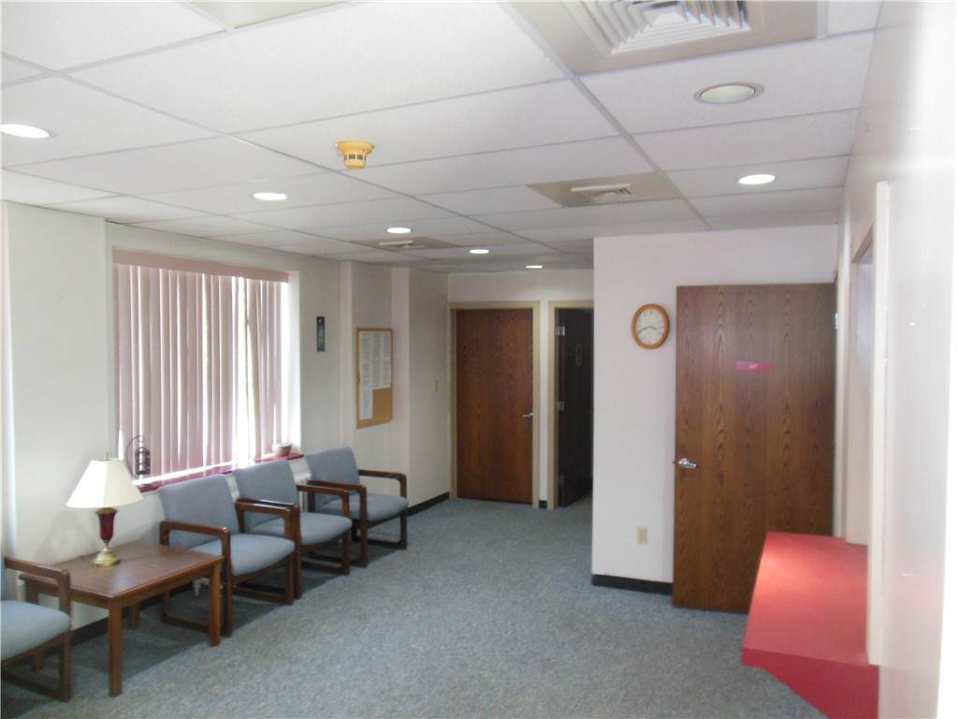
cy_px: 360
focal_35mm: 25
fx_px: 692
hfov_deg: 69.4
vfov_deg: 54.9
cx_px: 479
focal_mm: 4.5
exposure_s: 1/25
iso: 400
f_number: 3.2
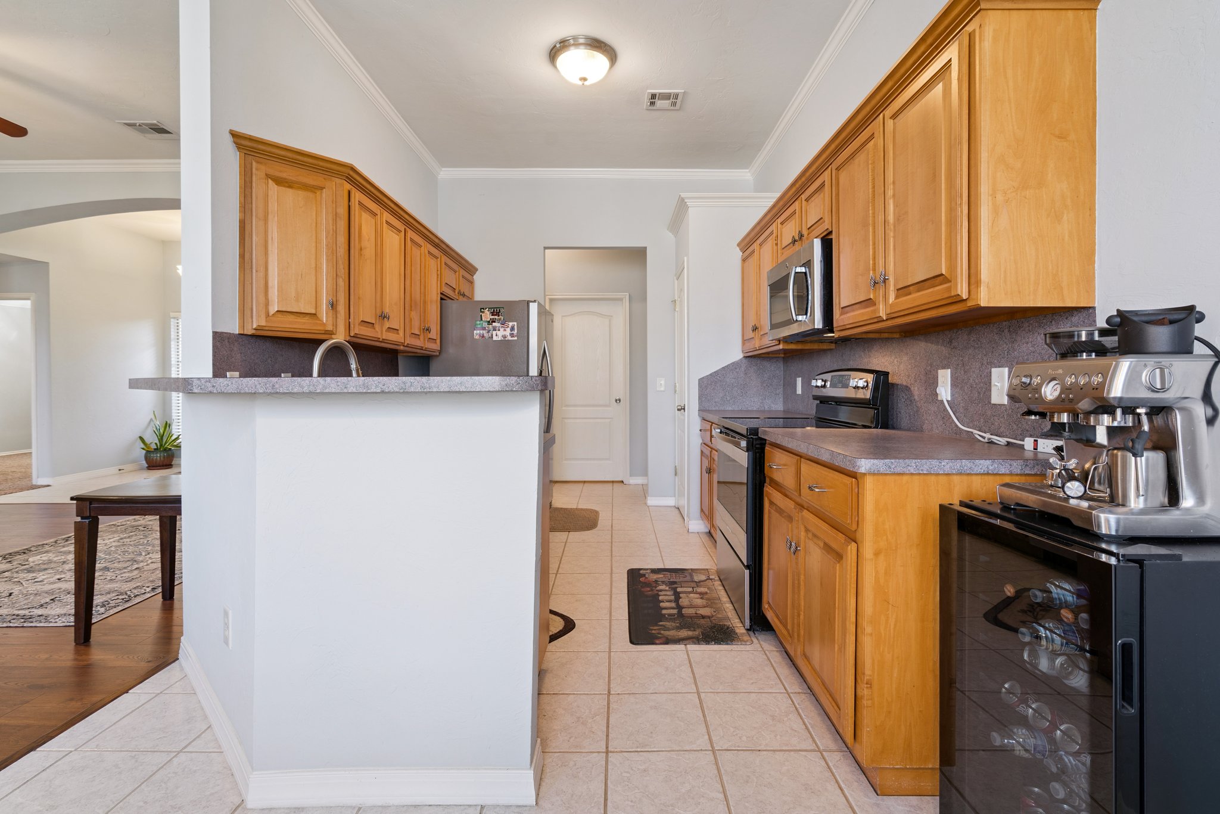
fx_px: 542
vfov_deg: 73.8
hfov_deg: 96.7
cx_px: 610
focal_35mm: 16
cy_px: 407
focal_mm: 16
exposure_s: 1/8
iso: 200
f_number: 7.1
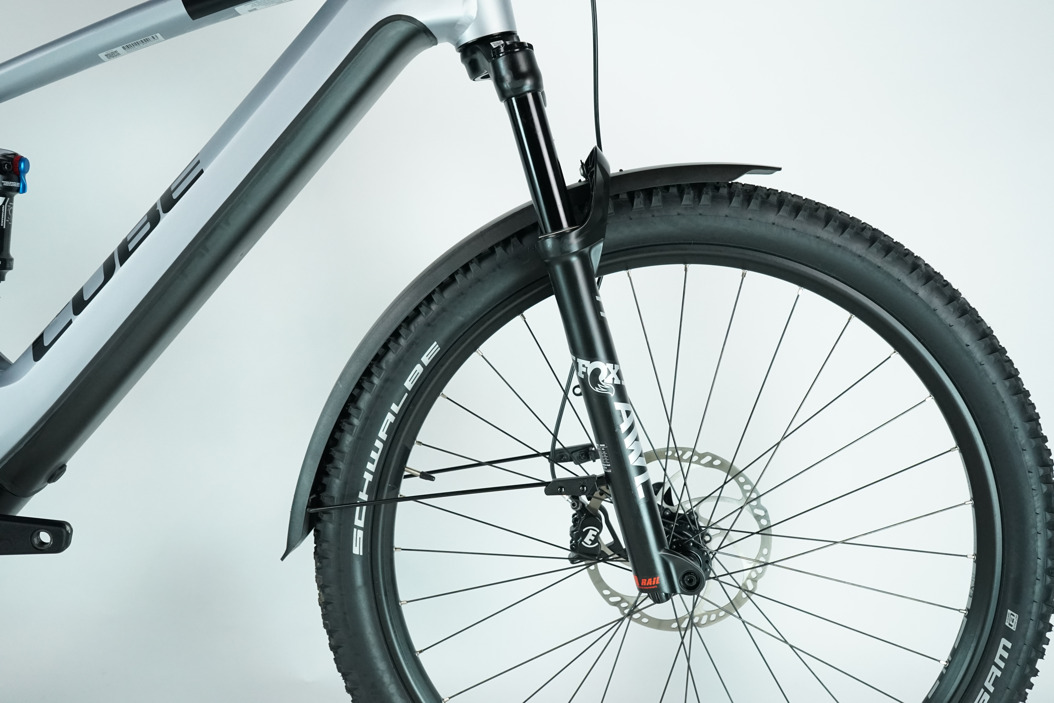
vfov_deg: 38.9
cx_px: 527
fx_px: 995
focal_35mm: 34
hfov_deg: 55.8
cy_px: 352
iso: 2500
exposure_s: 1/200
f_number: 5.6
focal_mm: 34
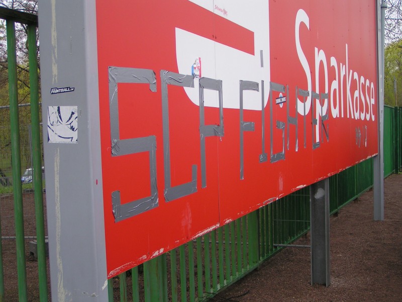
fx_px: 523
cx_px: 201
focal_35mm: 45
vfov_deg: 32.2
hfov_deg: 42.1
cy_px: 151
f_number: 2.8
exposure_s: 1/160
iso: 50
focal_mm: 6.9
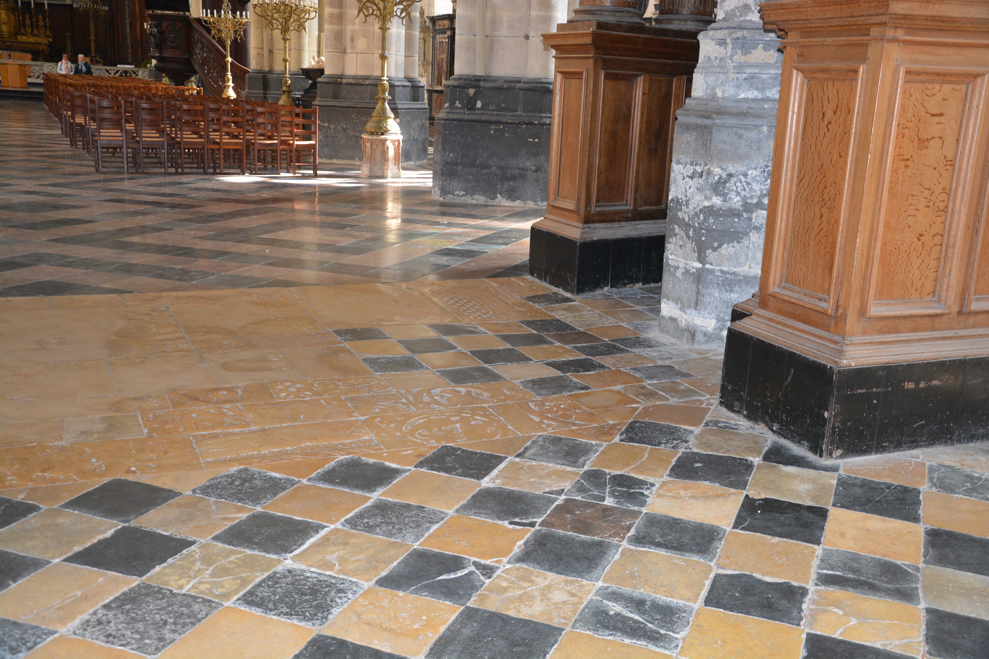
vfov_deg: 35.5
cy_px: 330
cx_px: 494
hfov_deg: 51.3
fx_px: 1030
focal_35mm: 38
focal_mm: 25
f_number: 4
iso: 640
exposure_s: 1/60
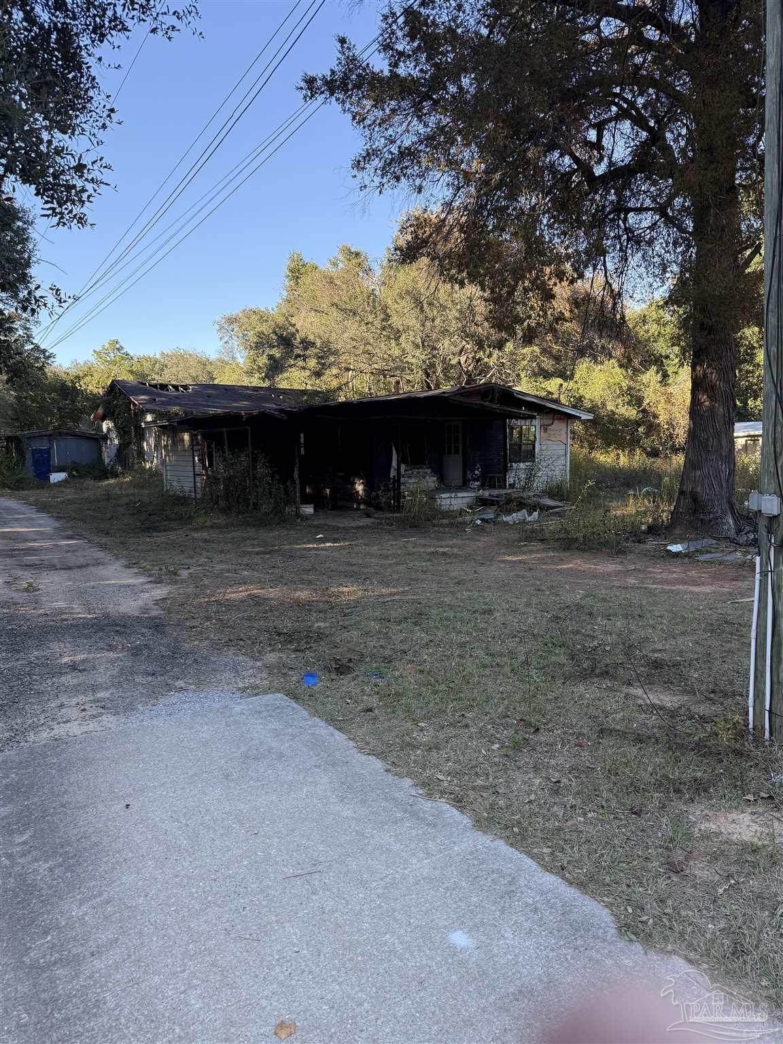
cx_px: 392
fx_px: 724
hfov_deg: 56.8
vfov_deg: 71.6
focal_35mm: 24
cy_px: 522
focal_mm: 6.76
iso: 100
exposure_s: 1/491
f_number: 1.78
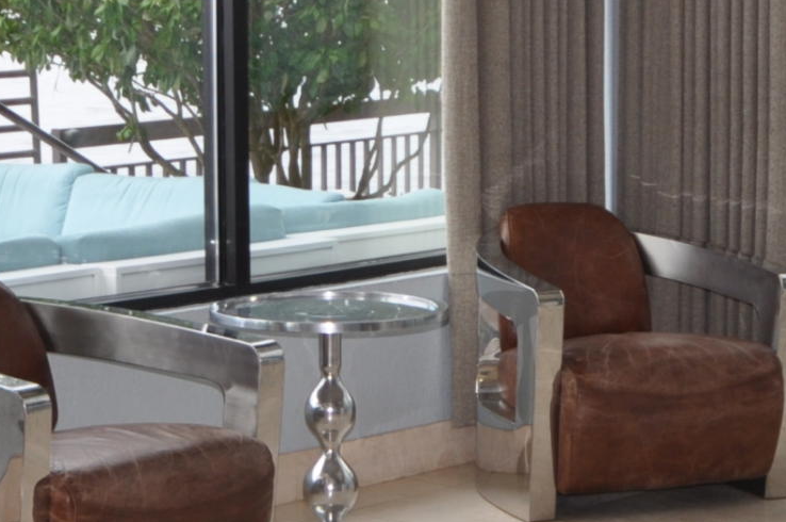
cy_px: 215
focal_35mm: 122
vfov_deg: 11.2
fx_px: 2660
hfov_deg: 16.8
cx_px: 461
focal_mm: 20
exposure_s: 1/200
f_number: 6.3
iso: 200
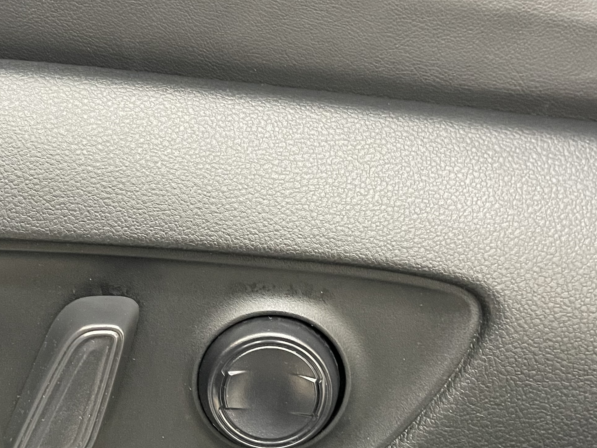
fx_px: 897
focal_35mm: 52
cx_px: 139
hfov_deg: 35.9
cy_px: 212
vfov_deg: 28.0
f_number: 1.6
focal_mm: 5.1
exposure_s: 1/25
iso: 800
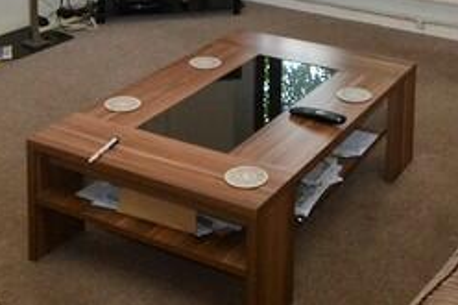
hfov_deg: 32.3
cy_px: -143
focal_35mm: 62
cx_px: 286
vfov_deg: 19.3
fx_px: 788
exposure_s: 1/125
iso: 800
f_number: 5.6
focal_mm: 10
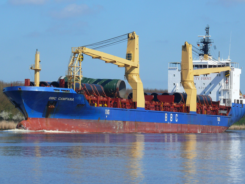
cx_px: 127
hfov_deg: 9.5
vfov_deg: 7.1
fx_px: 1472
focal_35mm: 208
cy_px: 82
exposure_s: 1/500
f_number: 7.1
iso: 100
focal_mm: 39.3
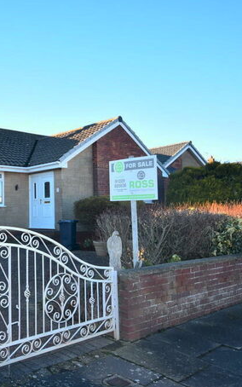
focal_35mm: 33
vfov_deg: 58.1
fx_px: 348
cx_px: 23
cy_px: 190
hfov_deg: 36.0
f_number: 5.6
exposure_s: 1/125
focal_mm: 14
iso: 125
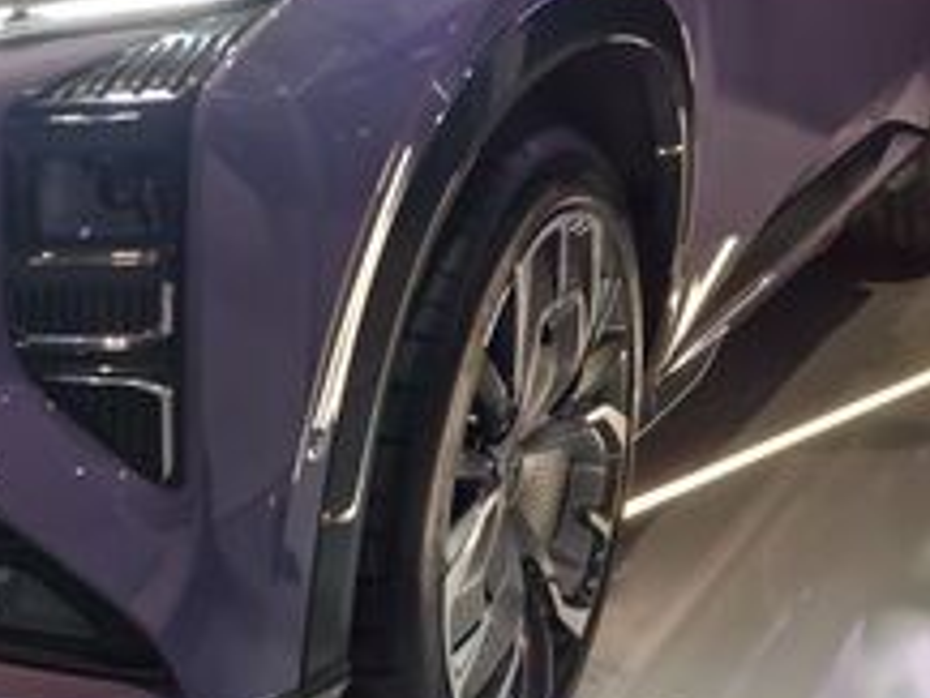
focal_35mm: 58
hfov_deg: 28.3
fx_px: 1559
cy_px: 197
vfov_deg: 25.0
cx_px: -227
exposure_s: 1/142
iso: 50
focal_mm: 8.67
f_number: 1.75
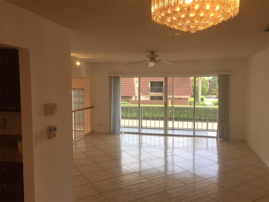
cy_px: 101
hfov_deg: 61.7
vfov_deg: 48.2
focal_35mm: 29
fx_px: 225
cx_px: 134
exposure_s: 1/120
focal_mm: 4.15
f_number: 2.2
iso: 32
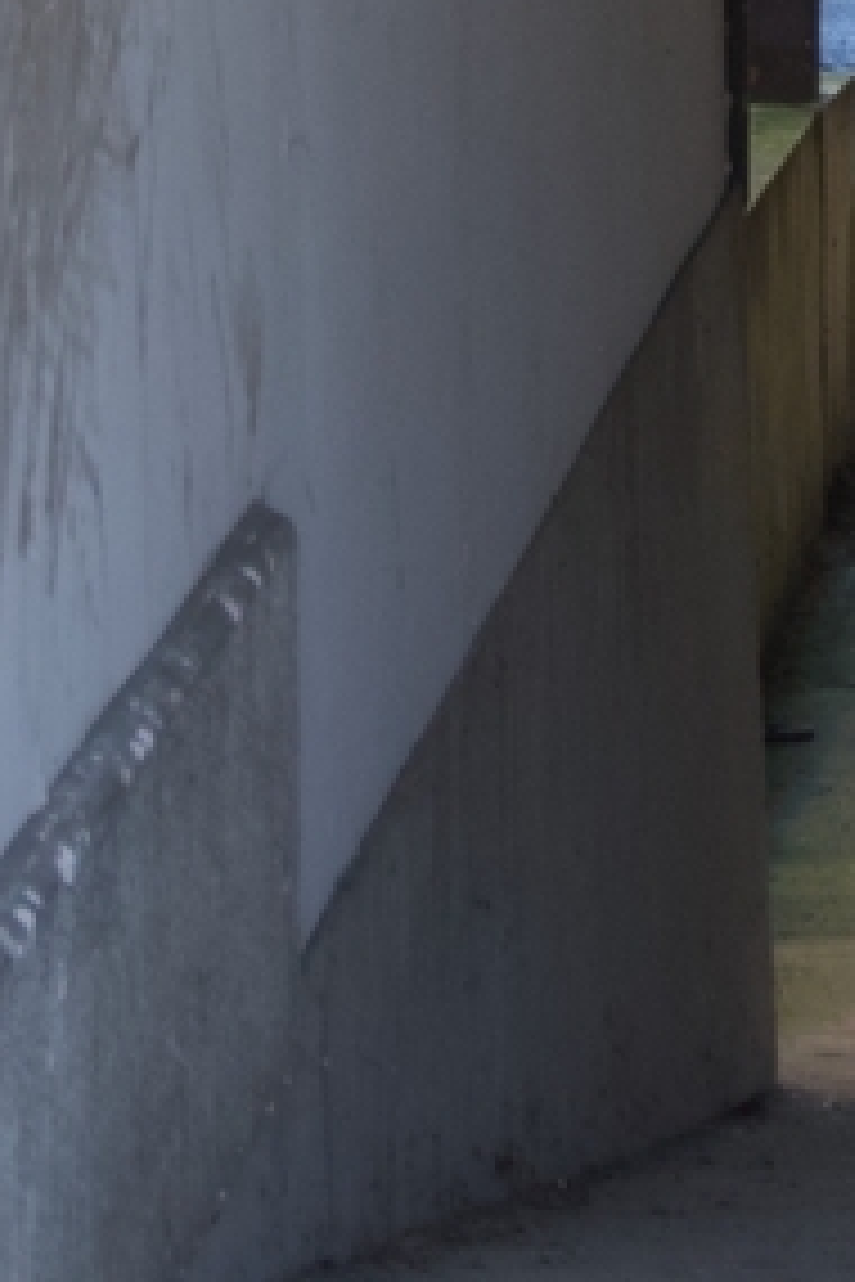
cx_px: 1591
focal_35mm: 316
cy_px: -1102
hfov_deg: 4.3
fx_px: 11257
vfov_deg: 6.4
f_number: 7.1
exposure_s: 1/80
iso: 640
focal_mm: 50
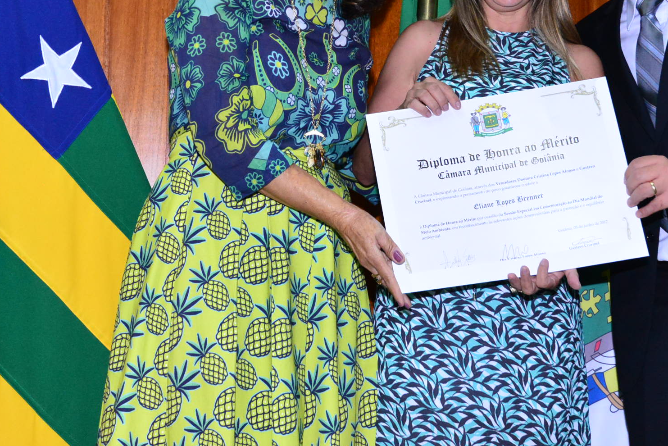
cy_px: 76
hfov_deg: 28.4
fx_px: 1318
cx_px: 383
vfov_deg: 19.0
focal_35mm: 71
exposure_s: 1/250
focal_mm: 35
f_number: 6.3
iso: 4000
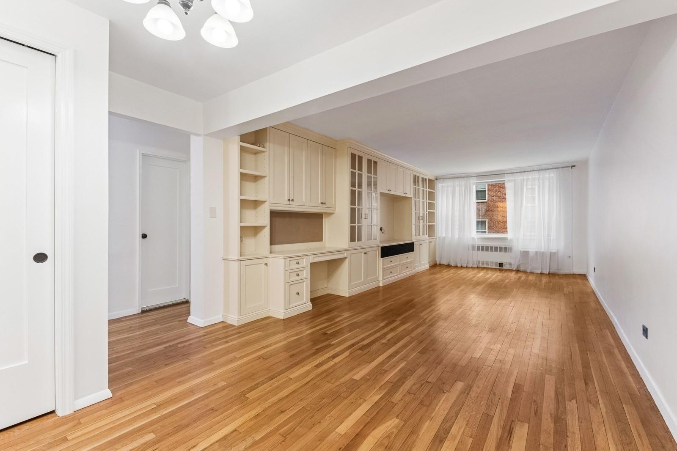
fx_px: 282
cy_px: 226
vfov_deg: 77.3
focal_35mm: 15
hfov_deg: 100.4
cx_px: 338
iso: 2500
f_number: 14
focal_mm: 15
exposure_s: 1/25
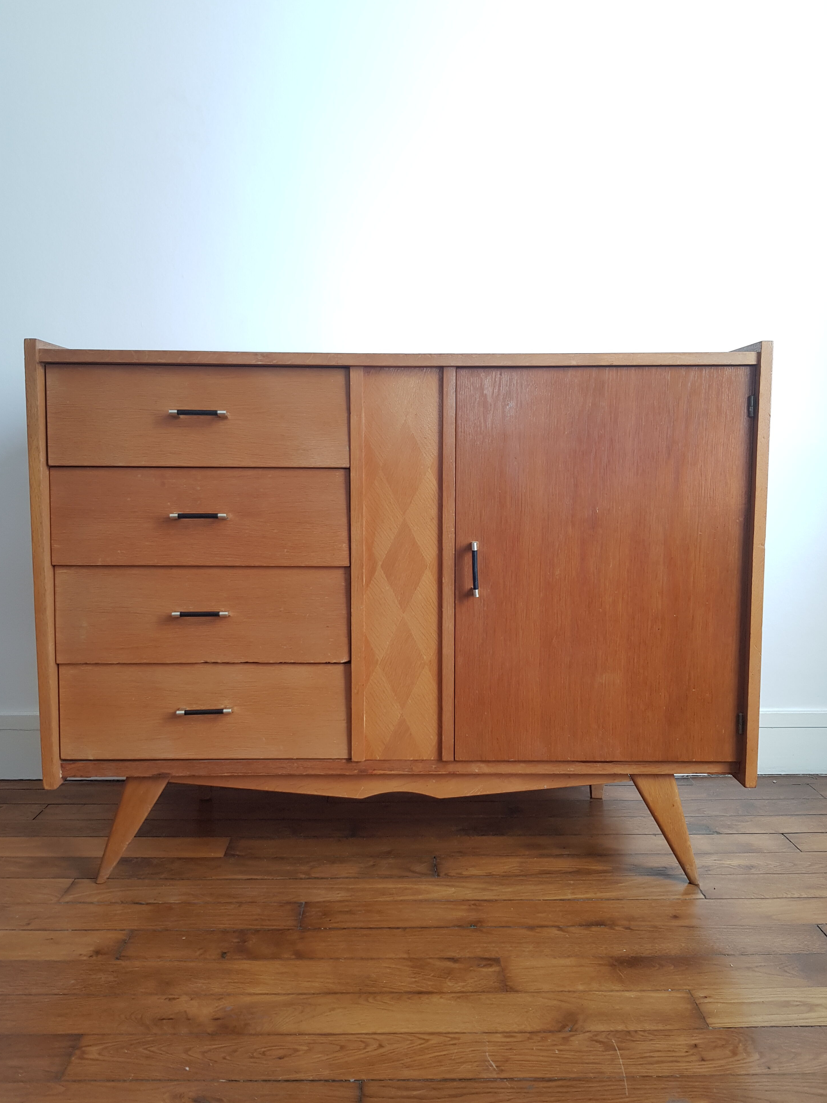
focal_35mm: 27
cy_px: 531
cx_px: 408
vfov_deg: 65.3
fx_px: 860
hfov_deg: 51.4
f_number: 1.7
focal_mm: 4.2
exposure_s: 1/60
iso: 64
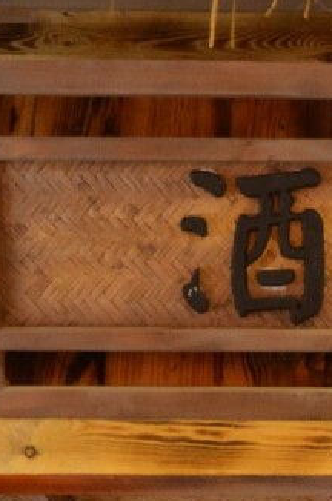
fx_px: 1389
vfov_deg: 19.4
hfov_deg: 12.9
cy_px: 579
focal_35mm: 100
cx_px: 500
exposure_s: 1/20
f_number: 3.5
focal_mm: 18
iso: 800
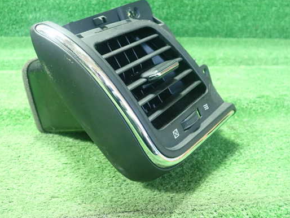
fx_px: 293
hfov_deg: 52.5
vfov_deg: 40.7
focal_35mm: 35
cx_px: 128
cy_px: 106
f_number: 2.3
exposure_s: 1/60
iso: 800
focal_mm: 5.5
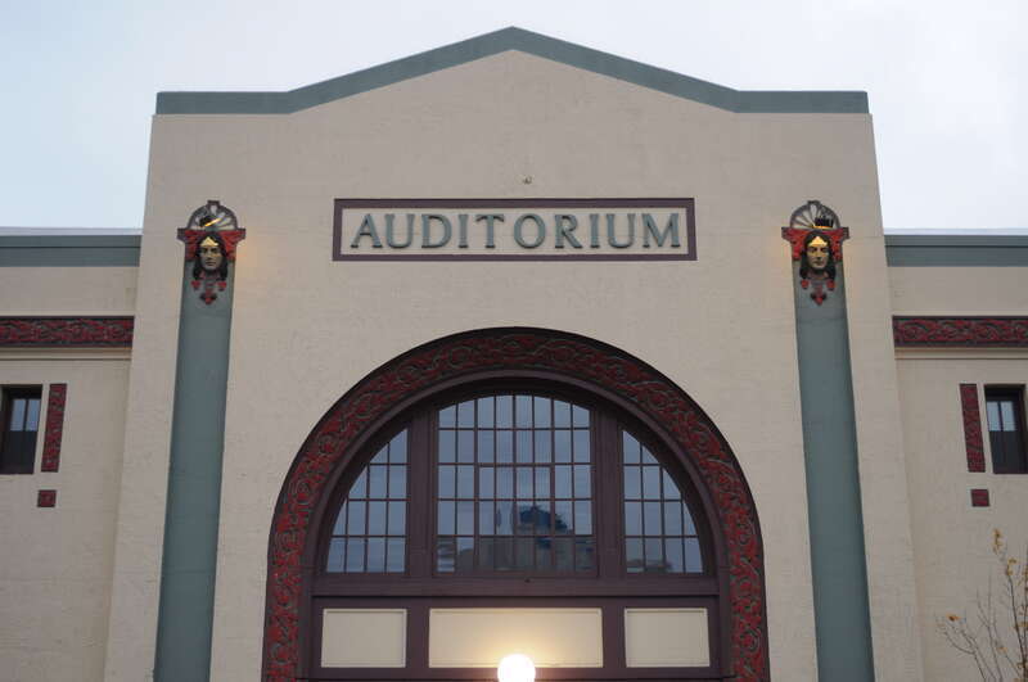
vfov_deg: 25.7
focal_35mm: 52
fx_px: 1497
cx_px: 514
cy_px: 341
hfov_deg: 37.9
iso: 200
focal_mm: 35
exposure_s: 1/60
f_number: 5
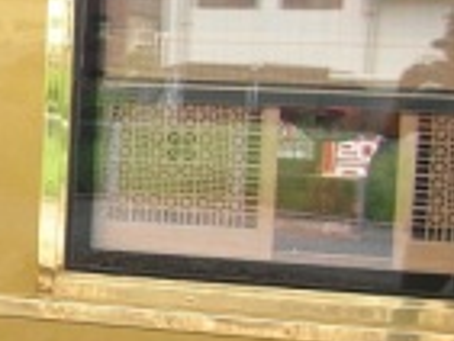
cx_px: -306
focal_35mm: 124
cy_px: 162
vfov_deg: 12.0
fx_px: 1628
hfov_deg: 14.4
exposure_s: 1/69
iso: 50
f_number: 2.8
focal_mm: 5.8
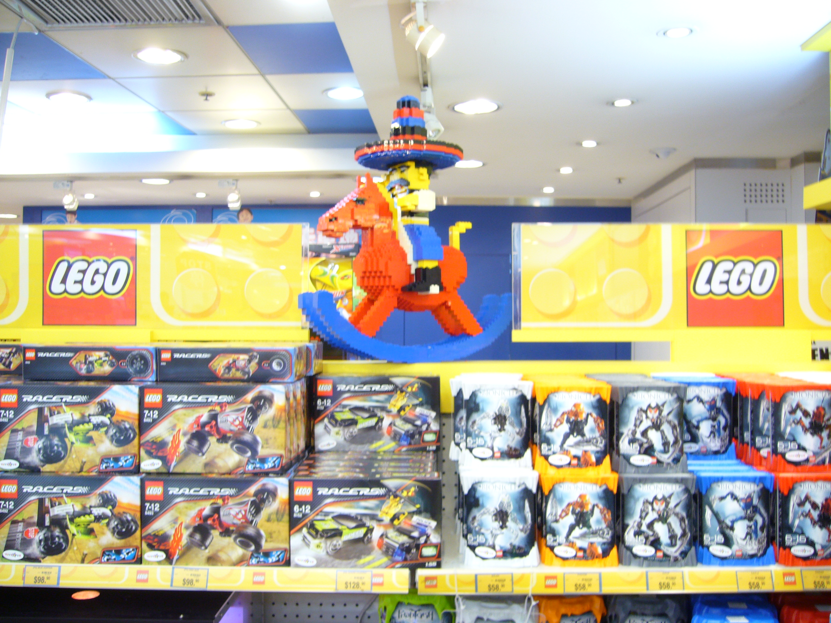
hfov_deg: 52.6
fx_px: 840
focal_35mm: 35
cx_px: 416
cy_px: 312
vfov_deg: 40.7
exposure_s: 1/8
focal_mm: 5.8
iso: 100
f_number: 2.8
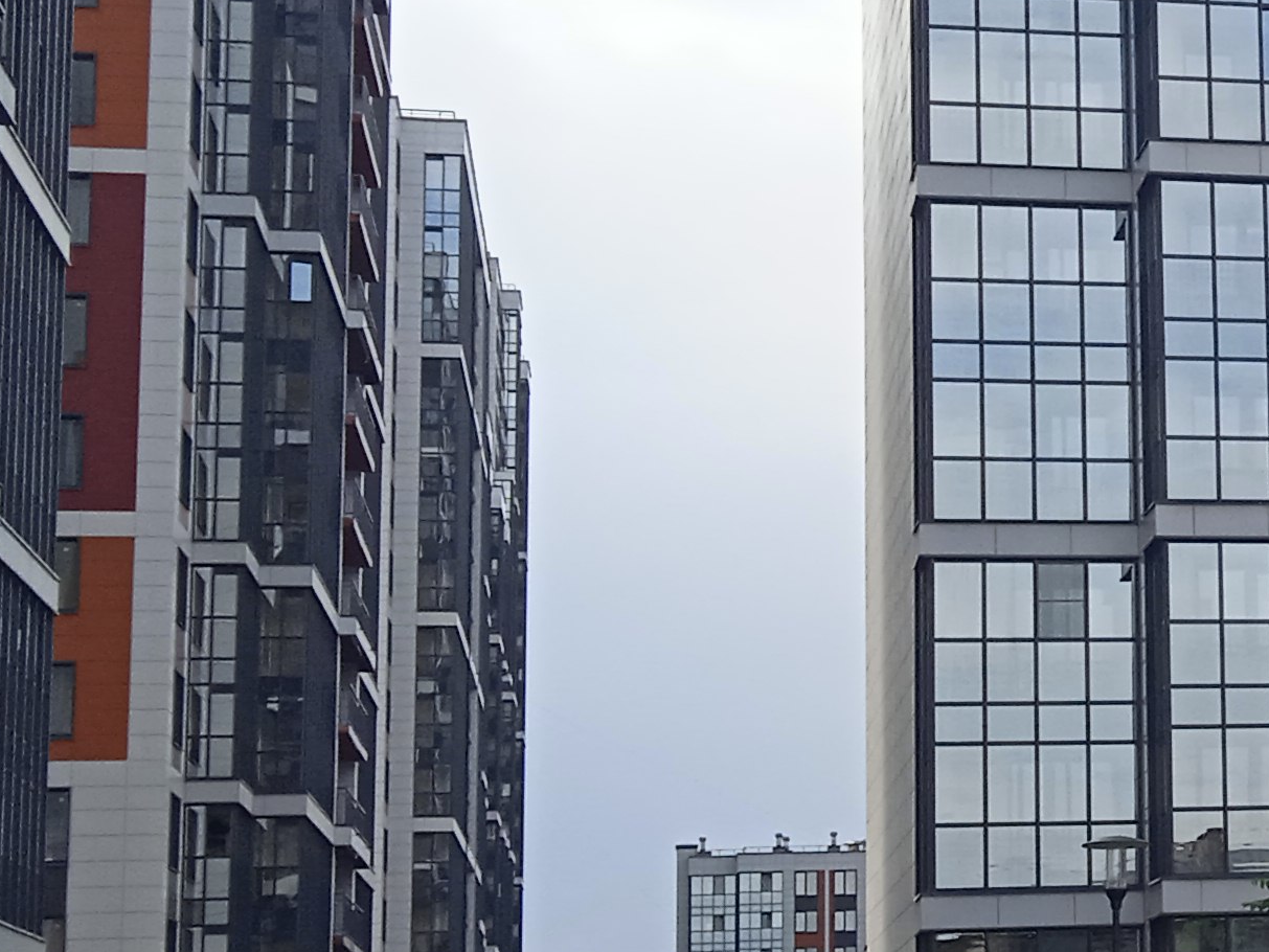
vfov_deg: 15.4
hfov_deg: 19.0
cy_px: 551
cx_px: 1633
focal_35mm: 96
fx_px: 3520
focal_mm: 3.43
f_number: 2.2
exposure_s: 1/591
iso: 115
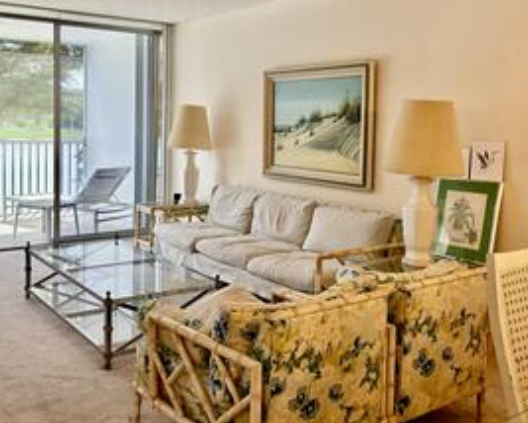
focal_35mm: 38
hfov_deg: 47.3
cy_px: 154
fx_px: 594
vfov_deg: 38.9
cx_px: 188
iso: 125
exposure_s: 1/230
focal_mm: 5.96
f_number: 1.6
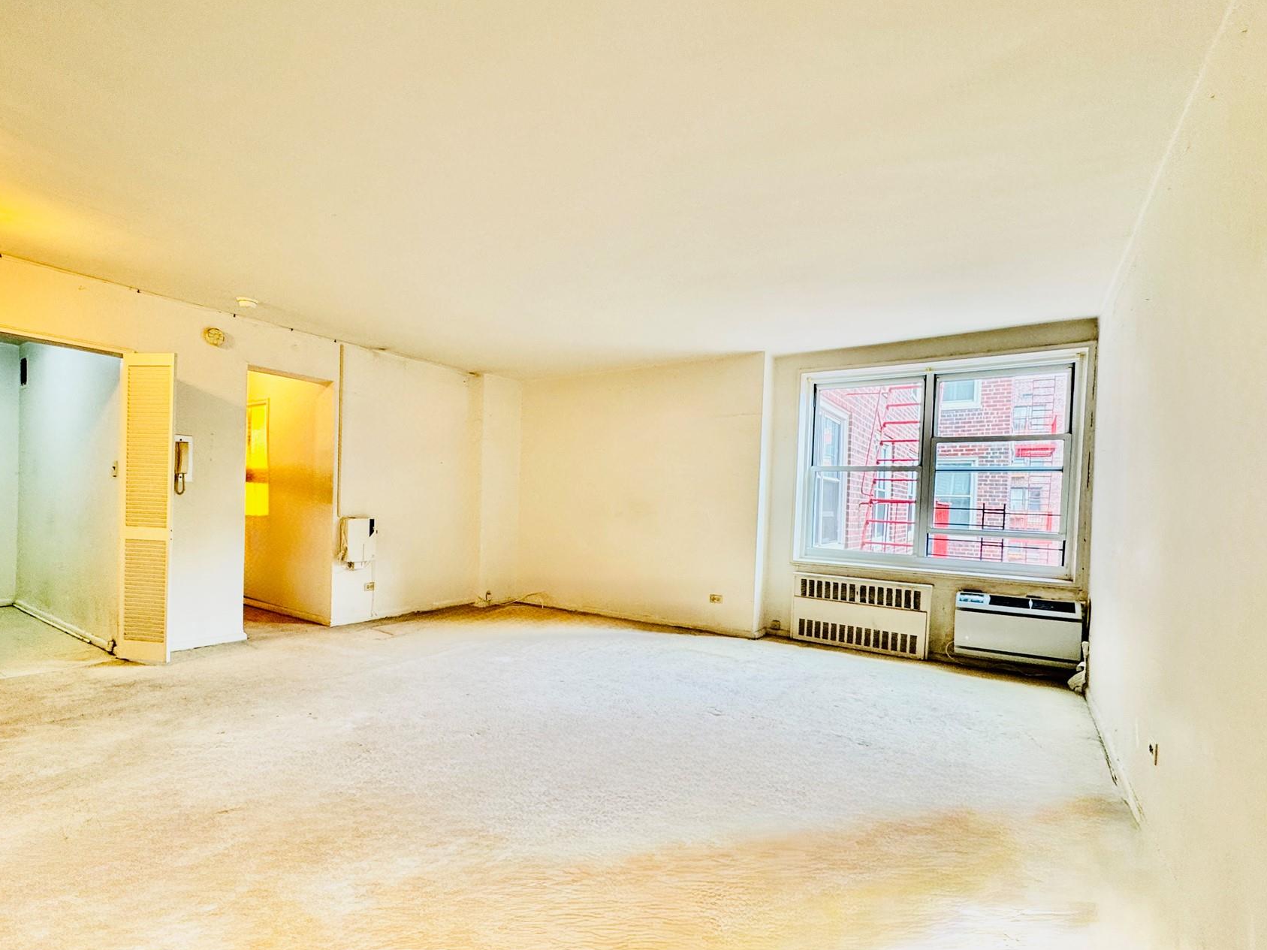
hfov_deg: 90.5
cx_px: 547
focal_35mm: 17
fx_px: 622
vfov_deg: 74.6
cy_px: 514
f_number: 2.2
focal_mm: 2.22
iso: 160
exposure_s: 1/60
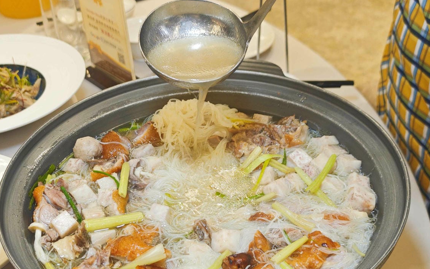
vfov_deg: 24.0
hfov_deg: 37.5
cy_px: 136
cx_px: 207
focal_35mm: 54
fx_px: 633
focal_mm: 8.72
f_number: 2
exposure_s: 1/120
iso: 400
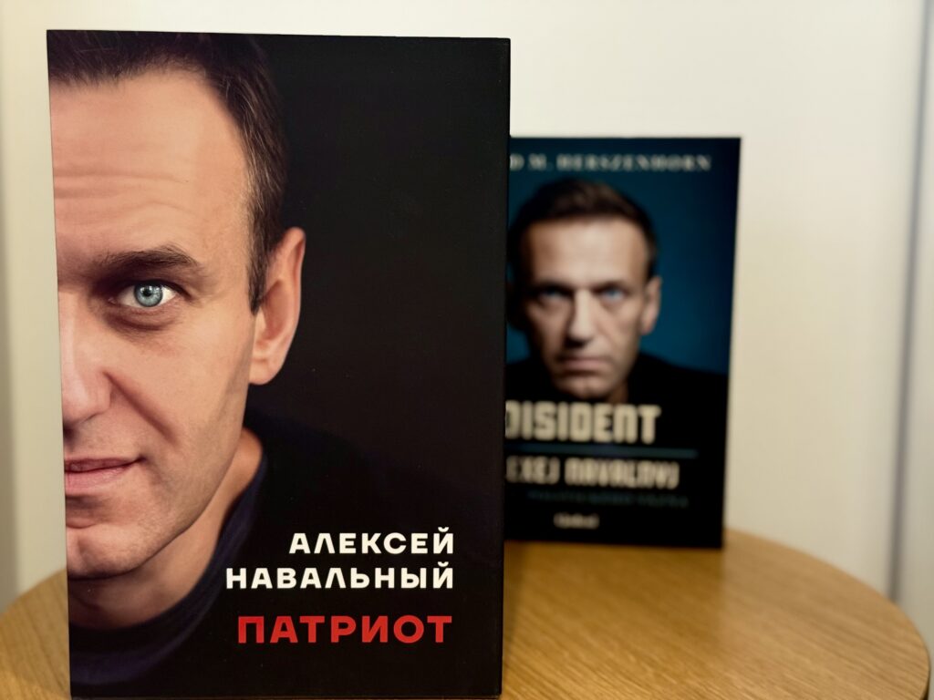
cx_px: 467
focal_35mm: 48
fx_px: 1295
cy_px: 350
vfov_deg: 30.3
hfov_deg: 39.7
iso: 320
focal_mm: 6.76
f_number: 1.78
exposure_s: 1/33
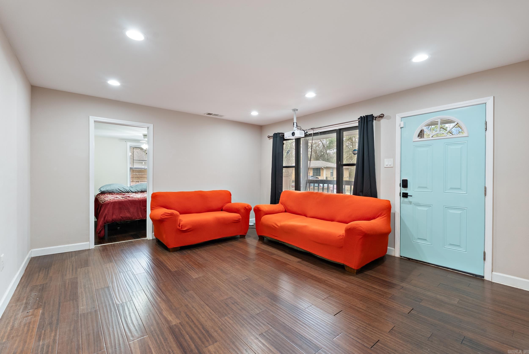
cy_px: 177
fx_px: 235
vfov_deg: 73.8
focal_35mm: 16
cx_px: 264
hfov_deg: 96.7
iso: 250
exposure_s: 1/1.67
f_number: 8
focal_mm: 16
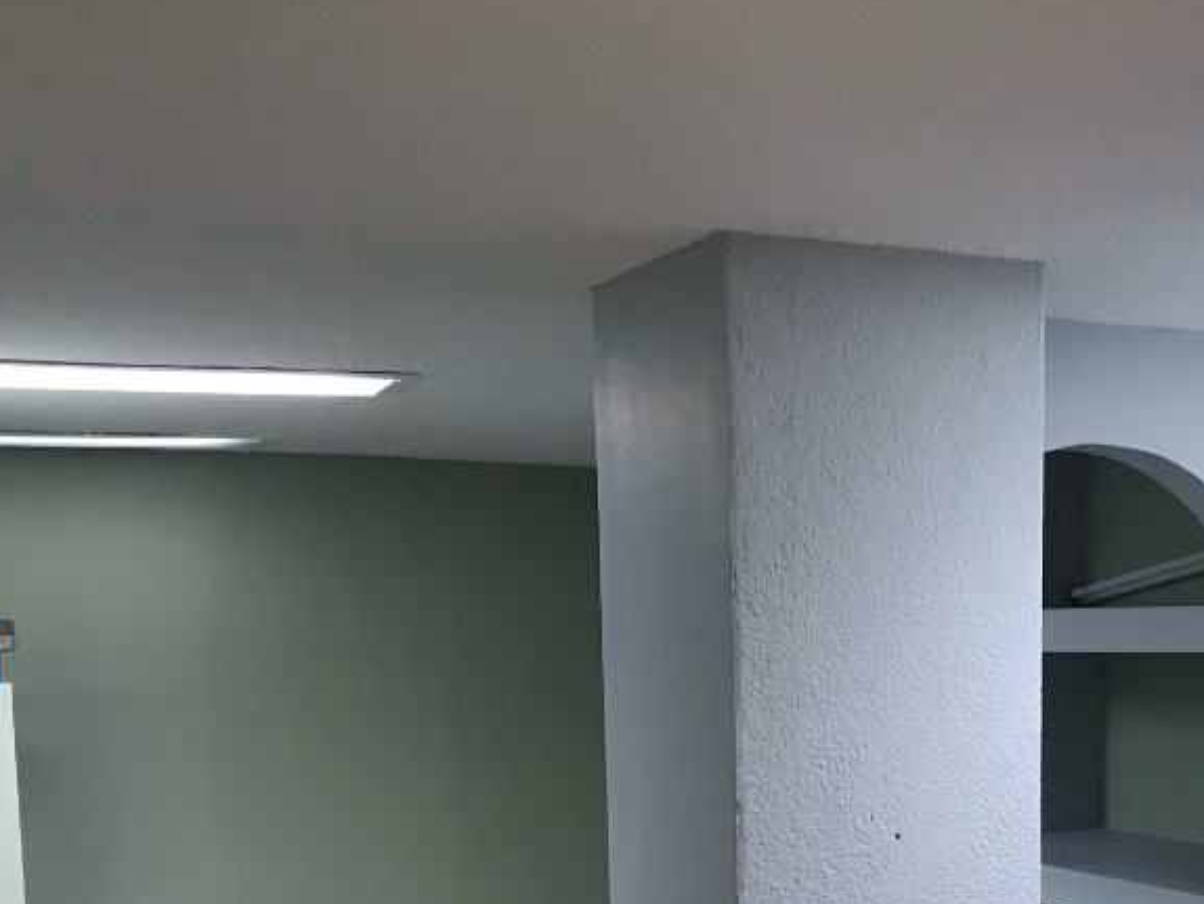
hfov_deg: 35.8
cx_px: 931
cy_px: 828
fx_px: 1809
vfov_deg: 27.0
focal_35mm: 52
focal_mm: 3.99
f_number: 1.8
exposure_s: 1/15
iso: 50
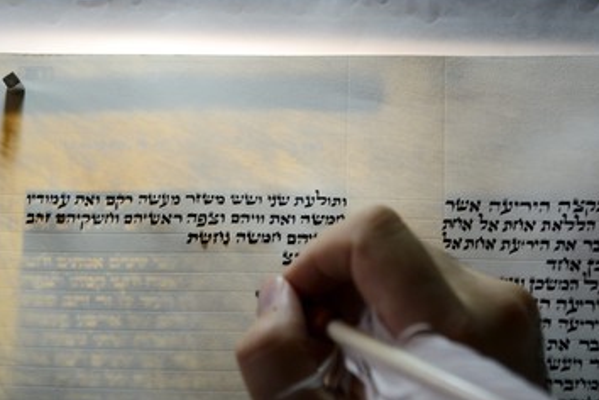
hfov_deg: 24.5
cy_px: 169
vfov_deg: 16.4
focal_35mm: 83
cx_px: 327
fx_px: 1381
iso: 1600
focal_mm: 70
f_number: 4.5
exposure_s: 1/320
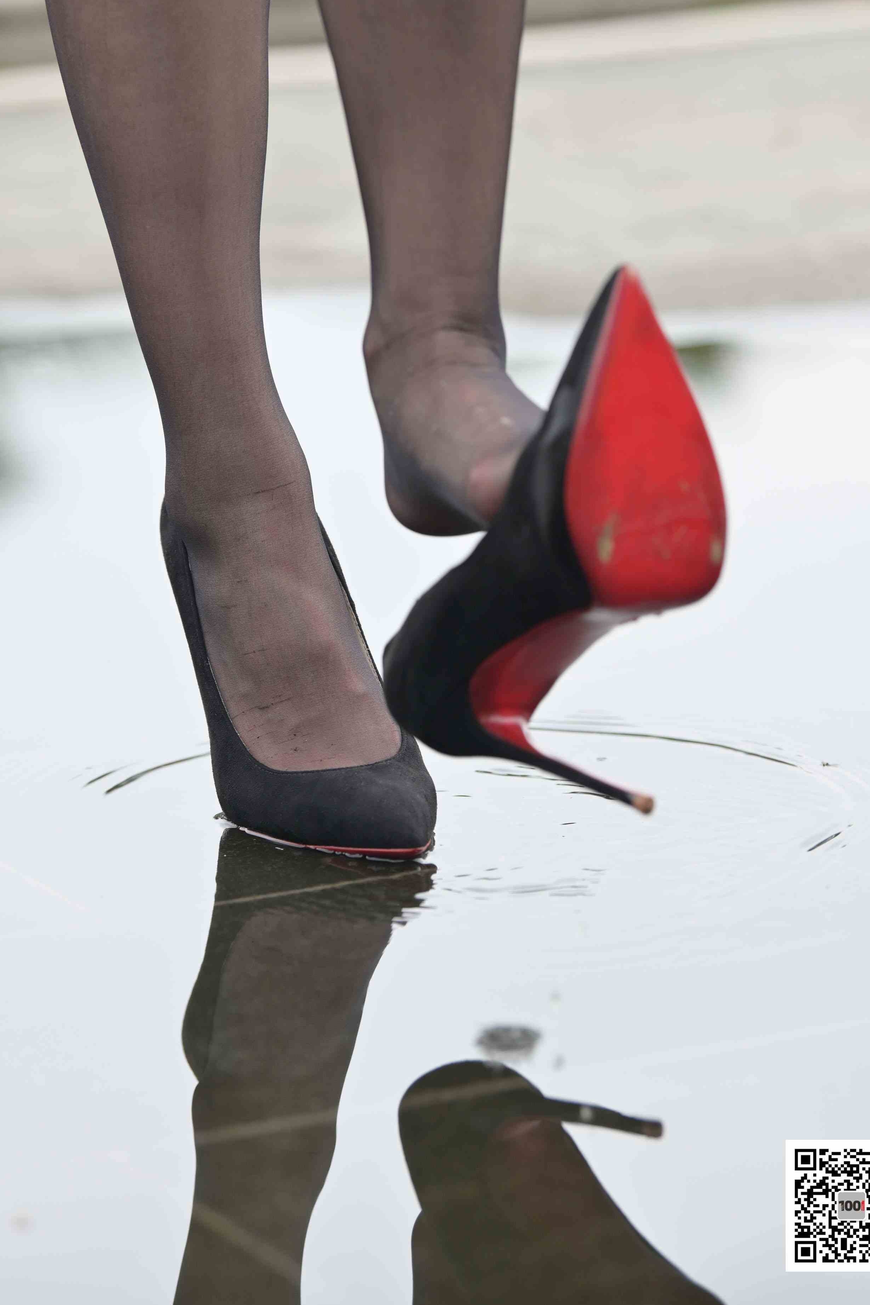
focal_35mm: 150
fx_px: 5436
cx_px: 441
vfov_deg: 13.7
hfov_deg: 9.2
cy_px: 491
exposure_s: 1/320
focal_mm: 120
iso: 200
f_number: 4
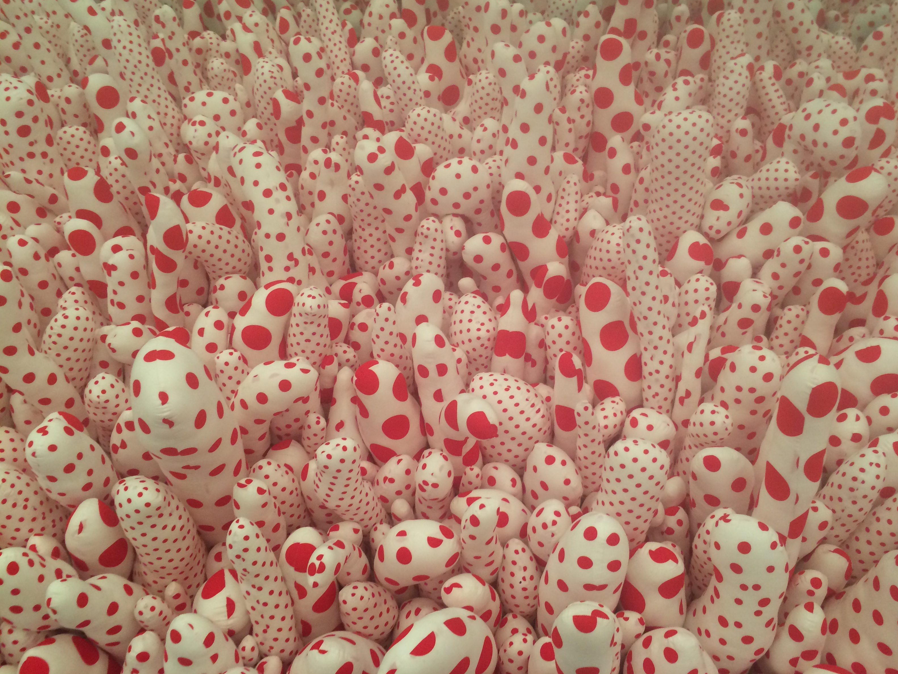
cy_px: 343
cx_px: 464
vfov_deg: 46.8
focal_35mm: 30
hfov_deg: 60.0
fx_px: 778
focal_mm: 4.15
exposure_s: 1/30
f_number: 2.2
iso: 80
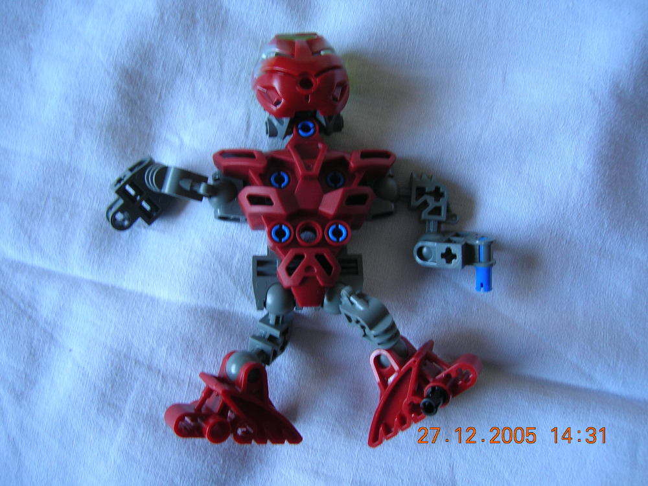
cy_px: 243
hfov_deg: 54.0
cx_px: 324
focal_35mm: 34
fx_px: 636
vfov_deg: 41.8
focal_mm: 5.7
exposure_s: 1/11.7
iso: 50
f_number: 2.9
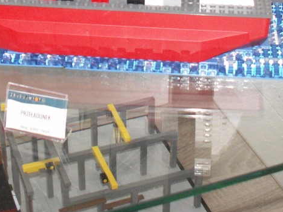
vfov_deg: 15.8
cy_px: -42
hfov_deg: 21.7
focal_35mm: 90
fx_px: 736
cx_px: 106
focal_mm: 5.86
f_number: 2.8
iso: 160
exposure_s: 1/125
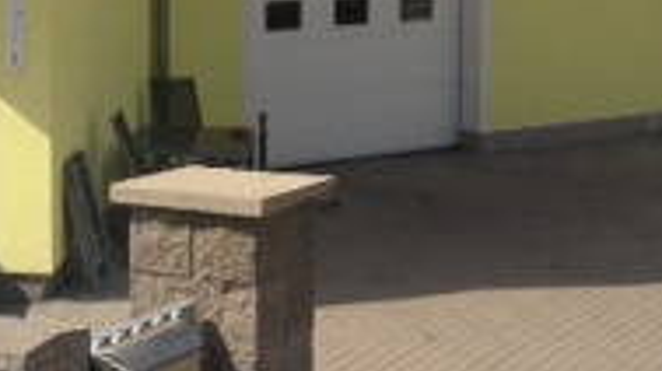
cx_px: 102
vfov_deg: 9.2
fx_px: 2263
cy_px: -102
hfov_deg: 16.5
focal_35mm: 129
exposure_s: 1/2304
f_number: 2.4
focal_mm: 4.28
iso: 50
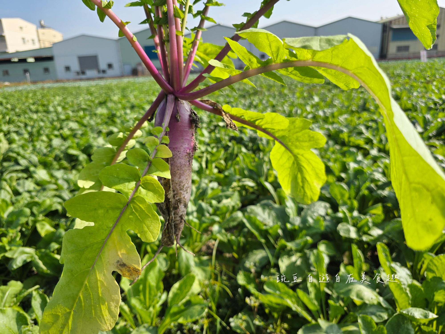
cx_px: 222
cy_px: 167
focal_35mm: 23
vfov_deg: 58.9
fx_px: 296
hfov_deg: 73.9
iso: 12
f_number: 1.7
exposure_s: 1/696
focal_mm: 6.3
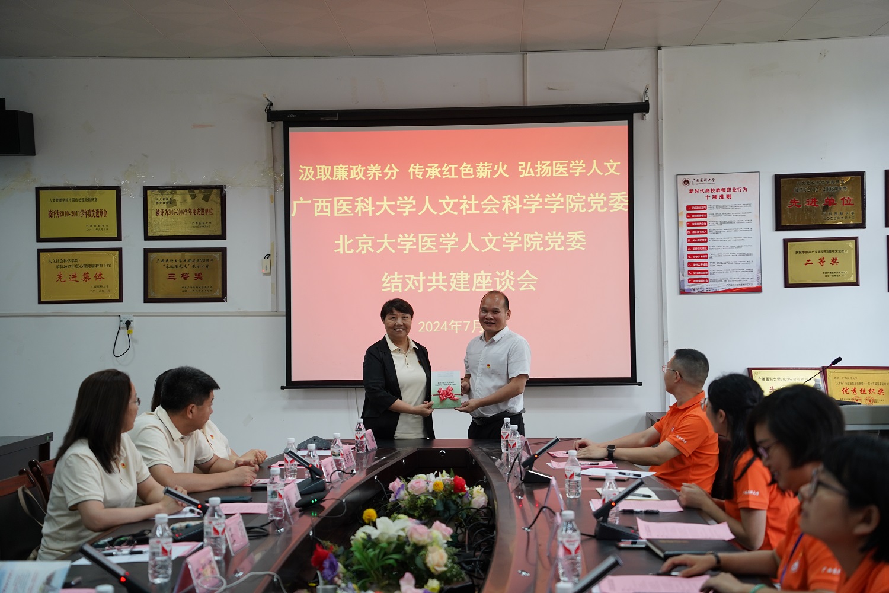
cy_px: 296
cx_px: 444
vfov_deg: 28.1
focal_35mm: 48
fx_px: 1185
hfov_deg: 41.1
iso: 800
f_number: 3.5
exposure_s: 1/80
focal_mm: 48
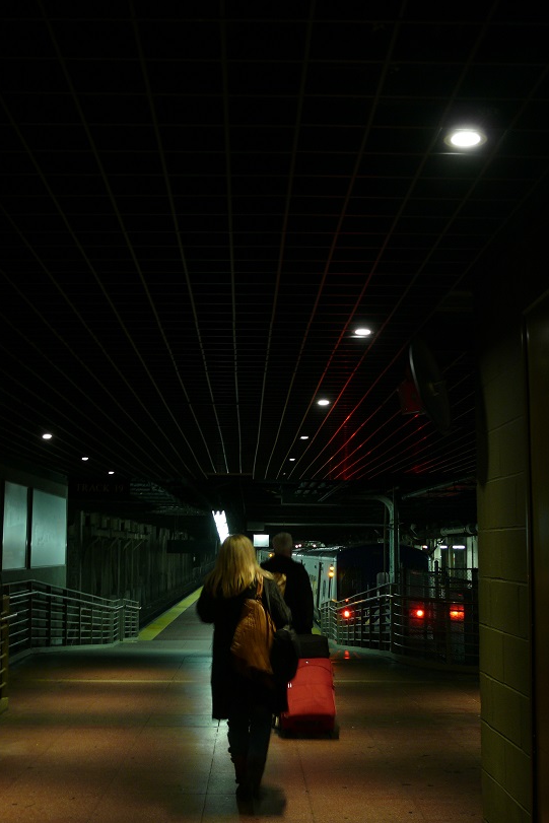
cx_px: 250
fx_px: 1029
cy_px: 413
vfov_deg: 43.6
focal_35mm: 45
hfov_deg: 29.9
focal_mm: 9
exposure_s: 1/8
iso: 100
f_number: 2.8
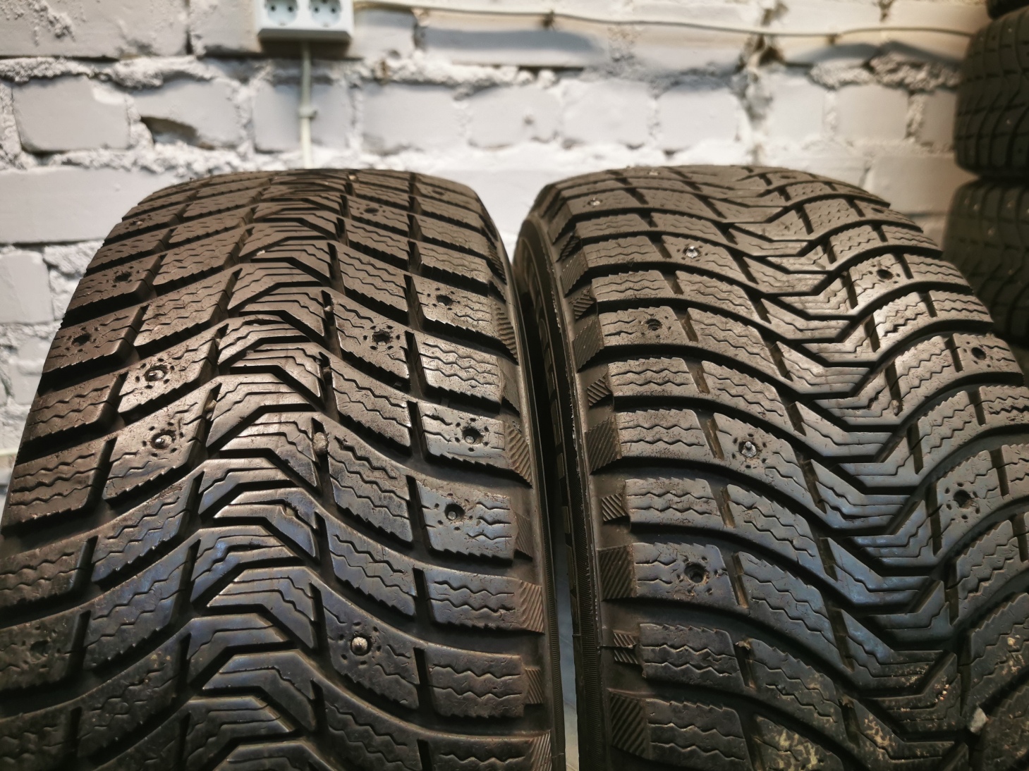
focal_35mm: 27
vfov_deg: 51.3
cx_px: 514
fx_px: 803
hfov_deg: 65.3
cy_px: 386
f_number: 1.6
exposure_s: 1/50
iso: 160
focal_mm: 5.56
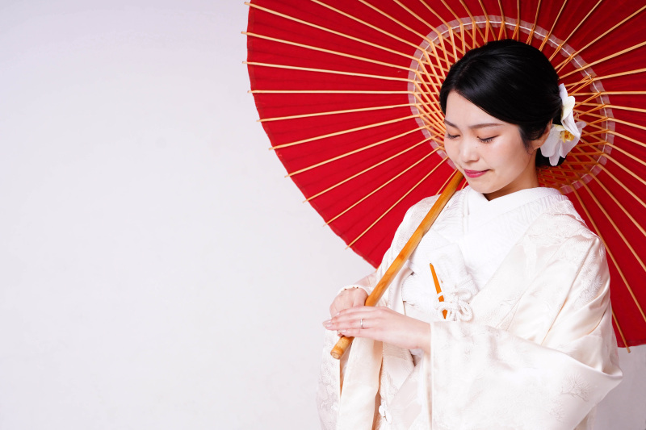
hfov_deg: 40.4
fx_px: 879
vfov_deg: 27.5
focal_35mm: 49
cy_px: 215
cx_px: 323
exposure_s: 1/160
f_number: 5
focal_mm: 49
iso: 1600
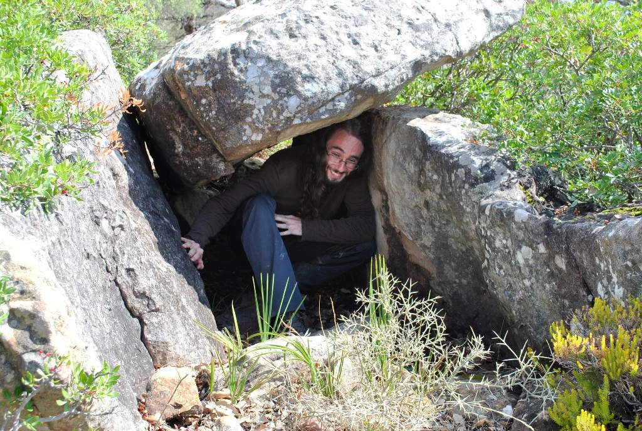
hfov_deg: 44.9
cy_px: 216
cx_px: 321
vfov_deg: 31.0
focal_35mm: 44
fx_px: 777
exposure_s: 1/100
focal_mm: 29
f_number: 9
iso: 200
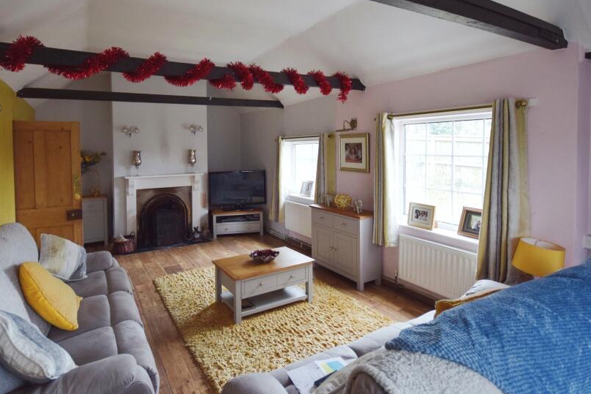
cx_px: 271
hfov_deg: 86.7
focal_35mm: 19
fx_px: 312
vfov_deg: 64.3
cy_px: 172
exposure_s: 1/60
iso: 500
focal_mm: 10
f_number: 4
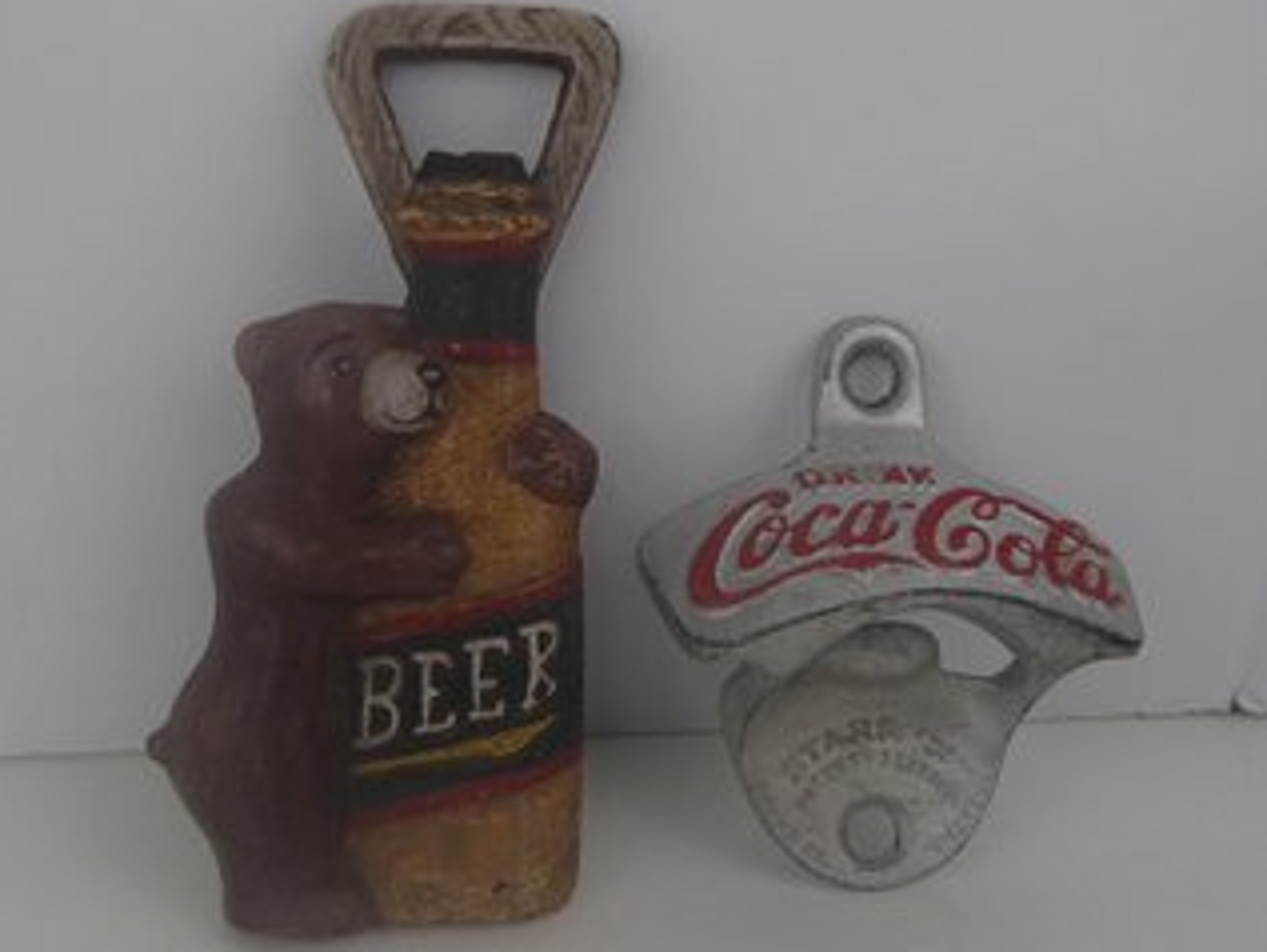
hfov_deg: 46.8
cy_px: 474
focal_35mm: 40
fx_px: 1465
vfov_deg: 36.0
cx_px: 602
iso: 125
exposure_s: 1/160
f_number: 4.7
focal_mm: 6.64
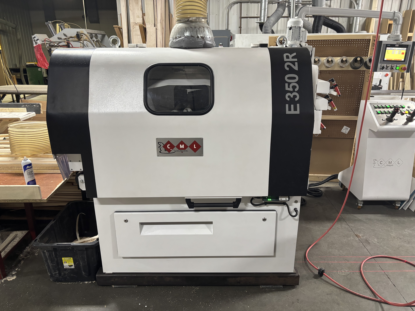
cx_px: 208
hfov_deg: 67.3
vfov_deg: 53.1
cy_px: 156
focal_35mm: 26
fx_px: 312
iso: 250
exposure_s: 1/60
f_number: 1.6
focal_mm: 5.96
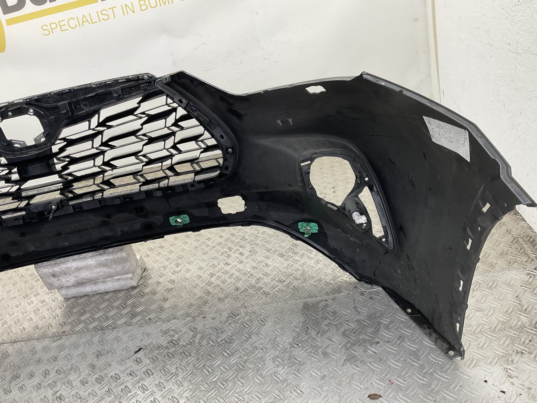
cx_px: 268
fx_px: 450
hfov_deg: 61.7
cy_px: 202
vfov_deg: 48.2
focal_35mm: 29
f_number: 1.8
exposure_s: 1/120
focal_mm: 3
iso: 32
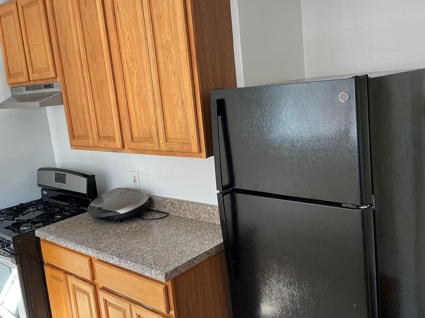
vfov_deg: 40.7
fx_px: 430
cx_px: 199
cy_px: 146
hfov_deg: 52.6
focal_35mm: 35
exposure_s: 1/60
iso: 50
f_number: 1.8
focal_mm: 3
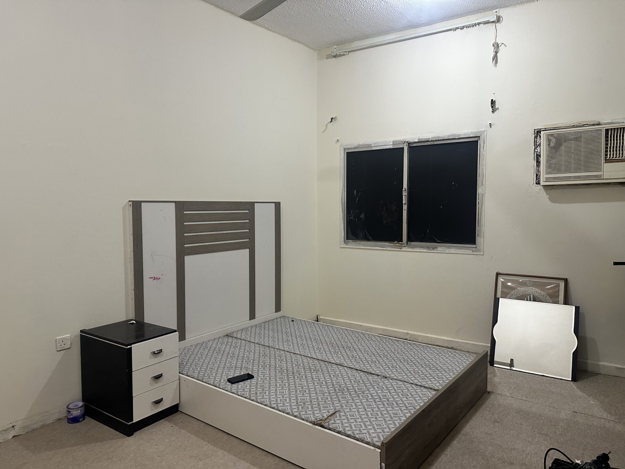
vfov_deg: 56.8
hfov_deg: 71.6
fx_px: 433
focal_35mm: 24
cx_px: 312
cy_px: 234
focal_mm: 6.86
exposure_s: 1/60
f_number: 1.78
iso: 320
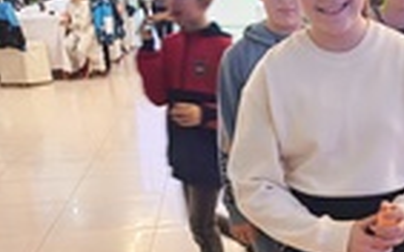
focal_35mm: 65
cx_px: 384
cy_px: 301
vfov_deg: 18.9
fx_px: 715
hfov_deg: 29.8
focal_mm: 6.12
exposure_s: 1/25
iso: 1250
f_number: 1.9
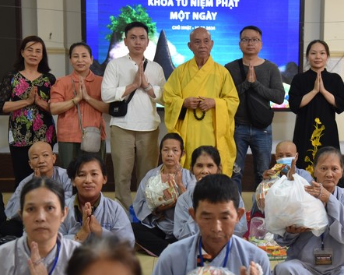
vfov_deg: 20.1
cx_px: 211
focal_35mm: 76
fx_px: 773
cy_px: 127
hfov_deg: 25.0
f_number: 4
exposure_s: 1/60
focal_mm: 55
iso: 2200
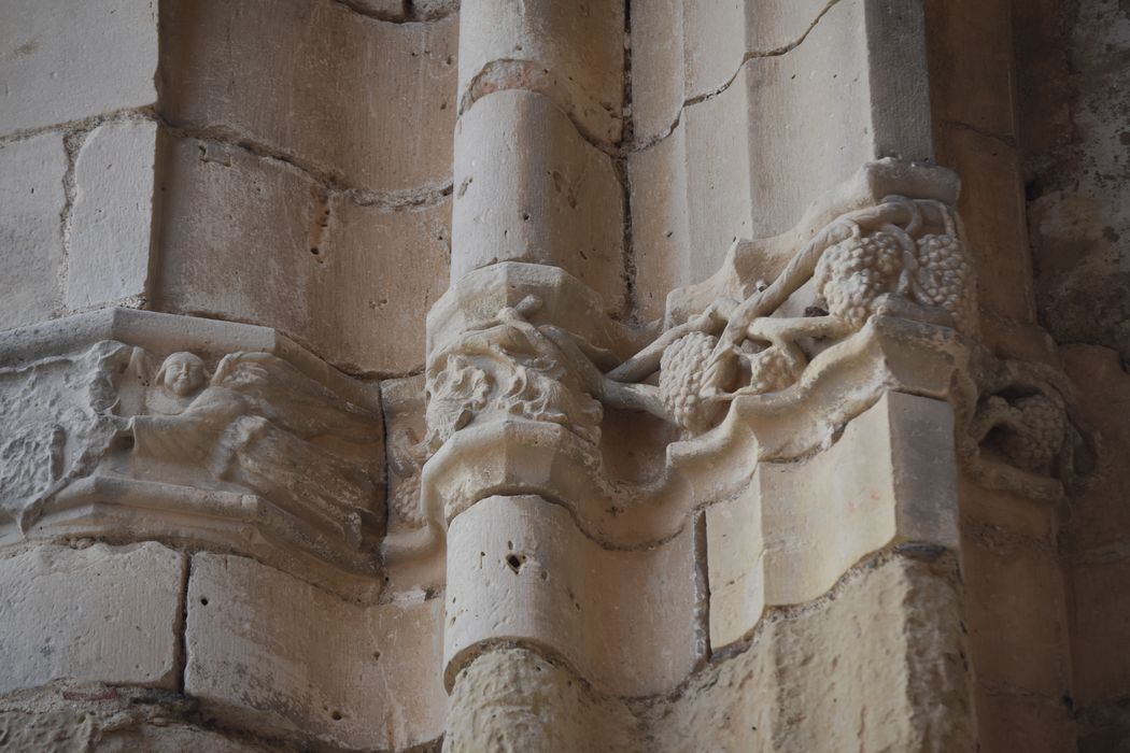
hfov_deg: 14.4
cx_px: 565
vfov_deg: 9.6
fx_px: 4473
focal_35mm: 142
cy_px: 376
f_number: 4.5
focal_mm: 95
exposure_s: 1/320
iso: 400
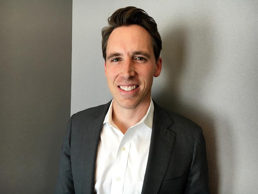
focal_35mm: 29
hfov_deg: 61.7
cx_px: 129
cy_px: 97
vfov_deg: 48.2
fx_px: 216
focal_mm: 4.15
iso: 32
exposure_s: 1/40
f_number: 2.2
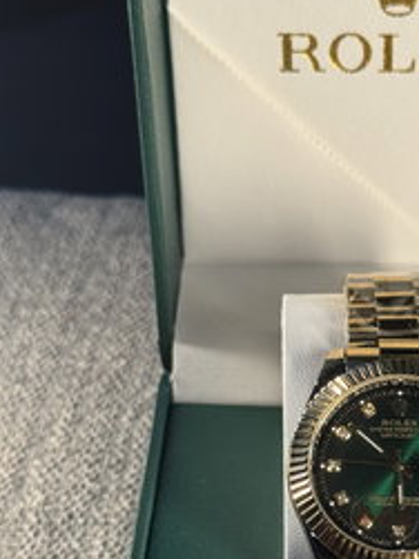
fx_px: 1648
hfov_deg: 14.3
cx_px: 401
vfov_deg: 19.1
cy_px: 460
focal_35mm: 102
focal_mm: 6.76
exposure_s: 1/111
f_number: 1.78
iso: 50
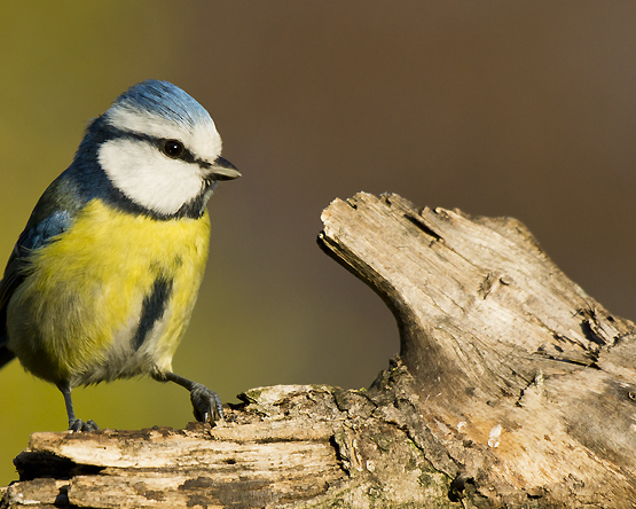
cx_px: 301
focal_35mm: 862
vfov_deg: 1.8
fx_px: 16226
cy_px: 317
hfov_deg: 2.2
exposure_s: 1/1250
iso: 400
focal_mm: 400
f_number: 6.3
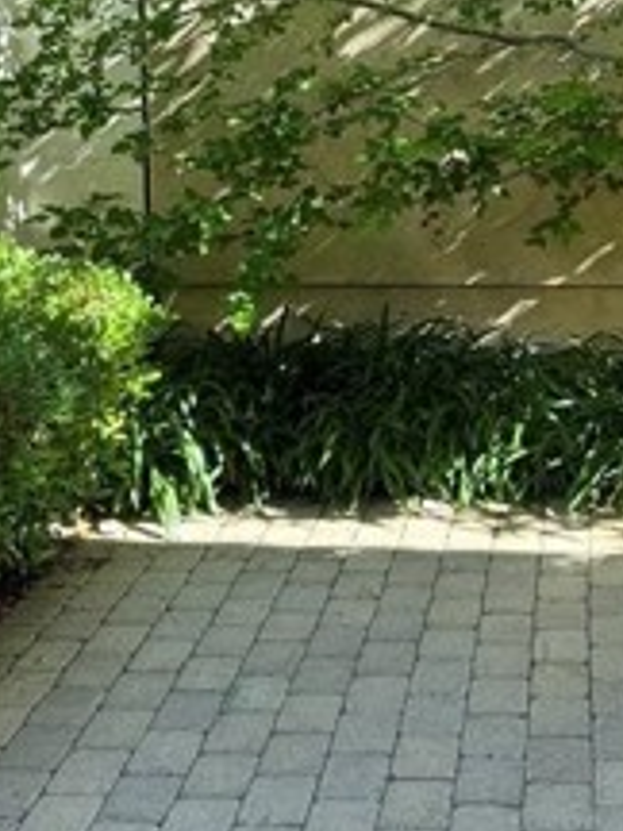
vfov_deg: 26.9
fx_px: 1704
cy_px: 169
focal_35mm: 71
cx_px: 458
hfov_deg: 20.6
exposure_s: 1/260
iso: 80
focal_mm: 6.76
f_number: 1.78
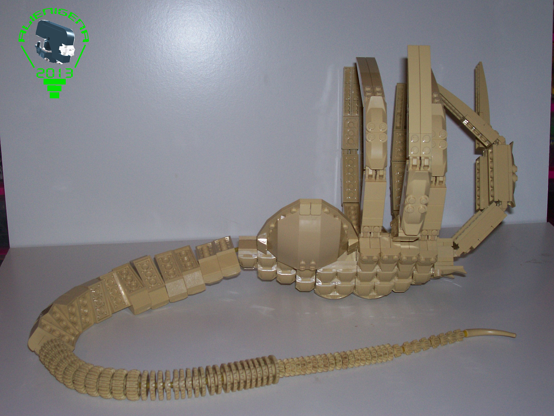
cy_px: 208
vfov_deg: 27.5
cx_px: 277
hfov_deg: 36.2
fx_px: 848
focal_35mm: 53
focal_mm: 8.7
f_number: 3.2
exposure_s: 1/73.3
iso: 80
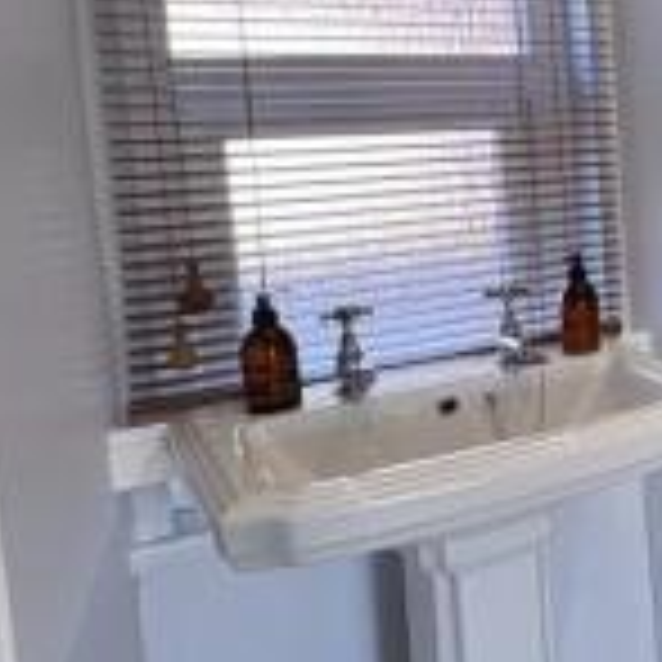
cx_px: 1119
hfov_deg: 23.2
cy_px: 182
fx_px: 1060
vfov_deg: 34.1
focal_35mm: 49
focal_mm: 2.22
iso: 160
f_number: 2.2
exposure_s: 1/100
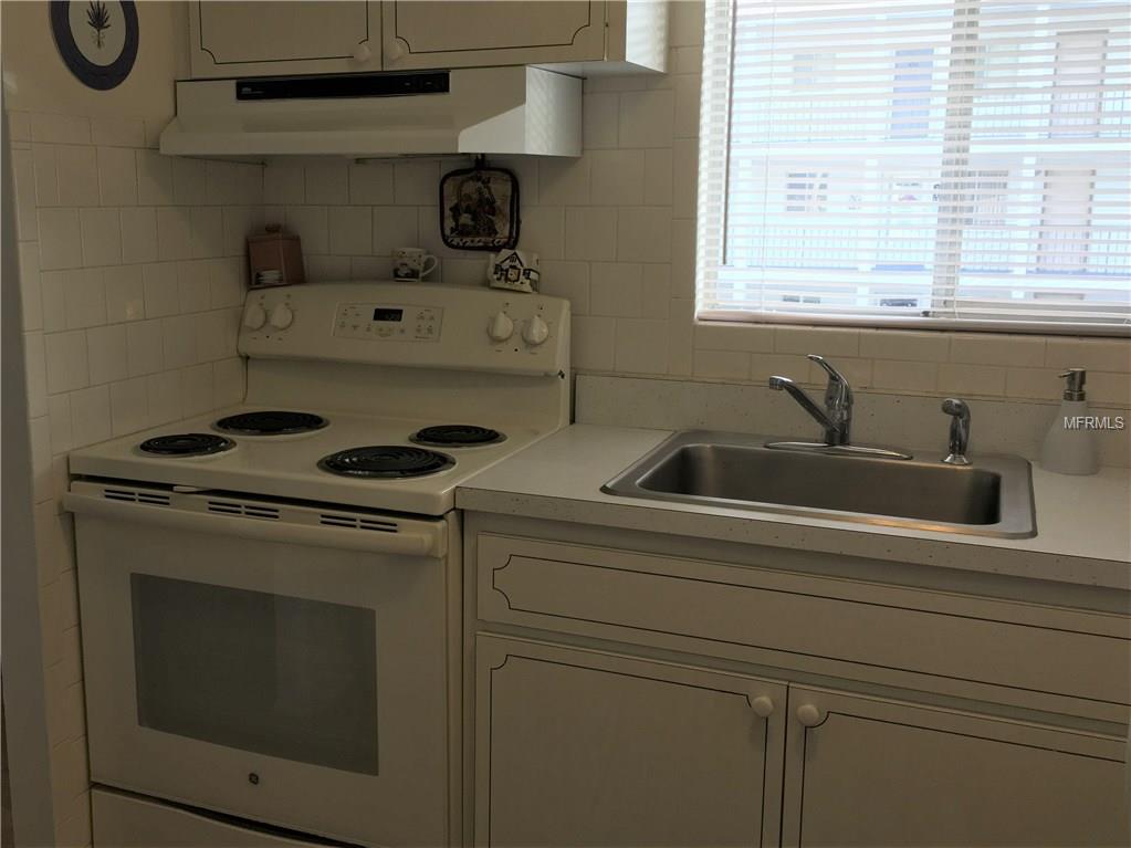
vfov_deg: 48.2
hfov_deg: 61.7
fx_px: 947
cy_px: 424
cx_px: 566
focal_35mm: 29
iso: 40
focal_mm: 4.15
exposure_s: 1/120
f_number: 2.2
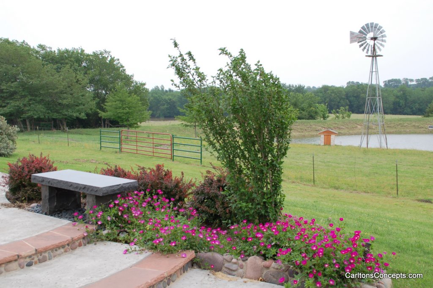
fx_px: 505
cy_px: 144
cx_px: 216
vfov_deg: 31.8
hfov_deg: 46.4
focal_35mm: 42
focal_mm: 28
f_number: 8
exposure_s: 1/250
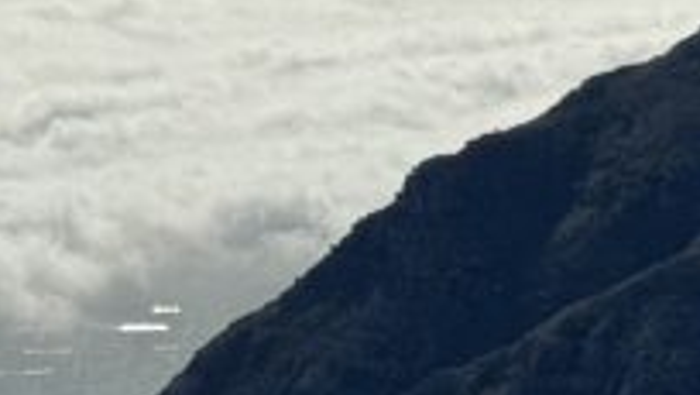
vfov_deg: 4.6
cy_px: -199
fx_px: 4866
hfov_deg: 8.1
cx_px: 1033
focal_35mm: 262
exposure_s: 1/20000
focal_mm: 6.76
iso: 64
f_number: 1.78
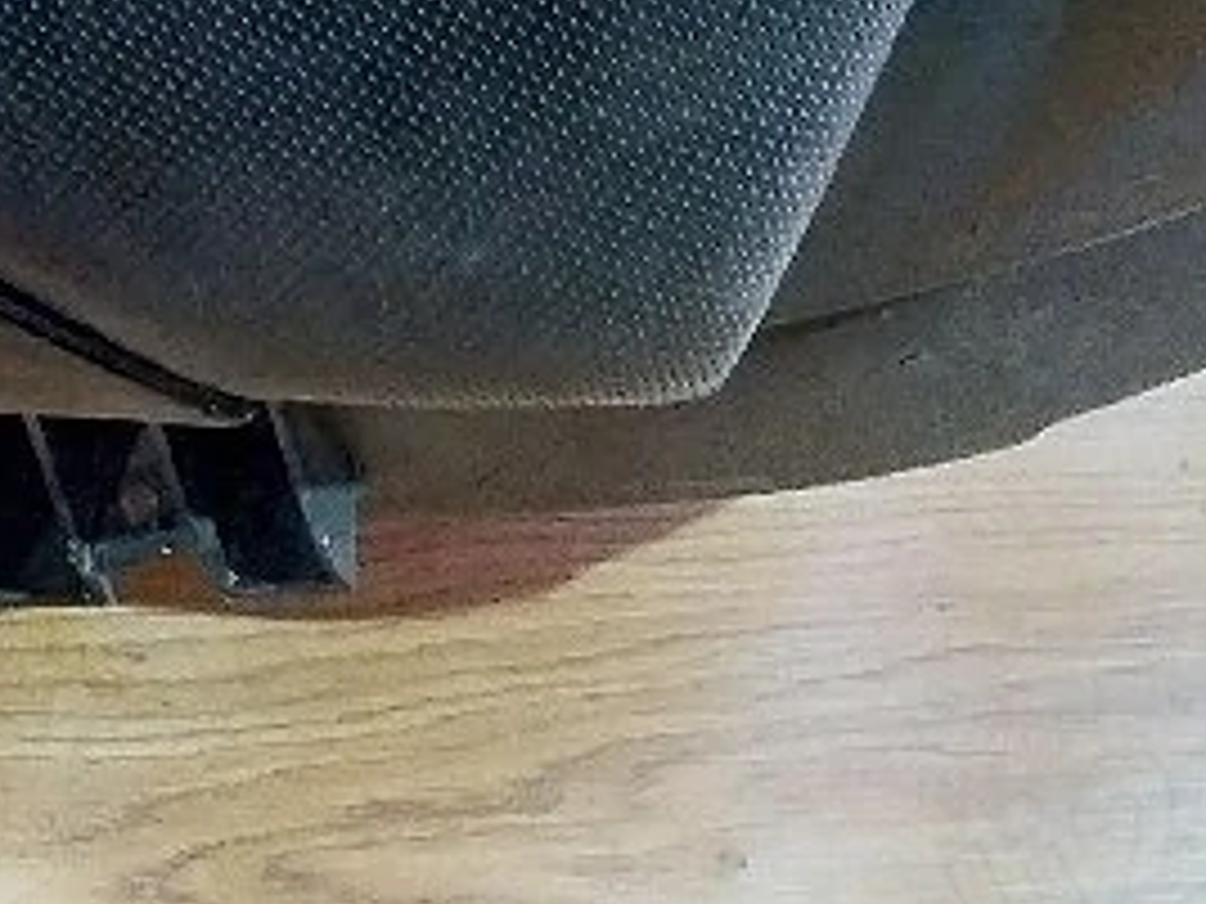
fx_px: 3379
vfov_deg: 14.6
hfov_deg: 20.0
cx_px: 216
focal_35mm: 97
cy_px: -243
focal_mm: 4
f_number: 1.8
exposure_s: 1/25
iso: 800
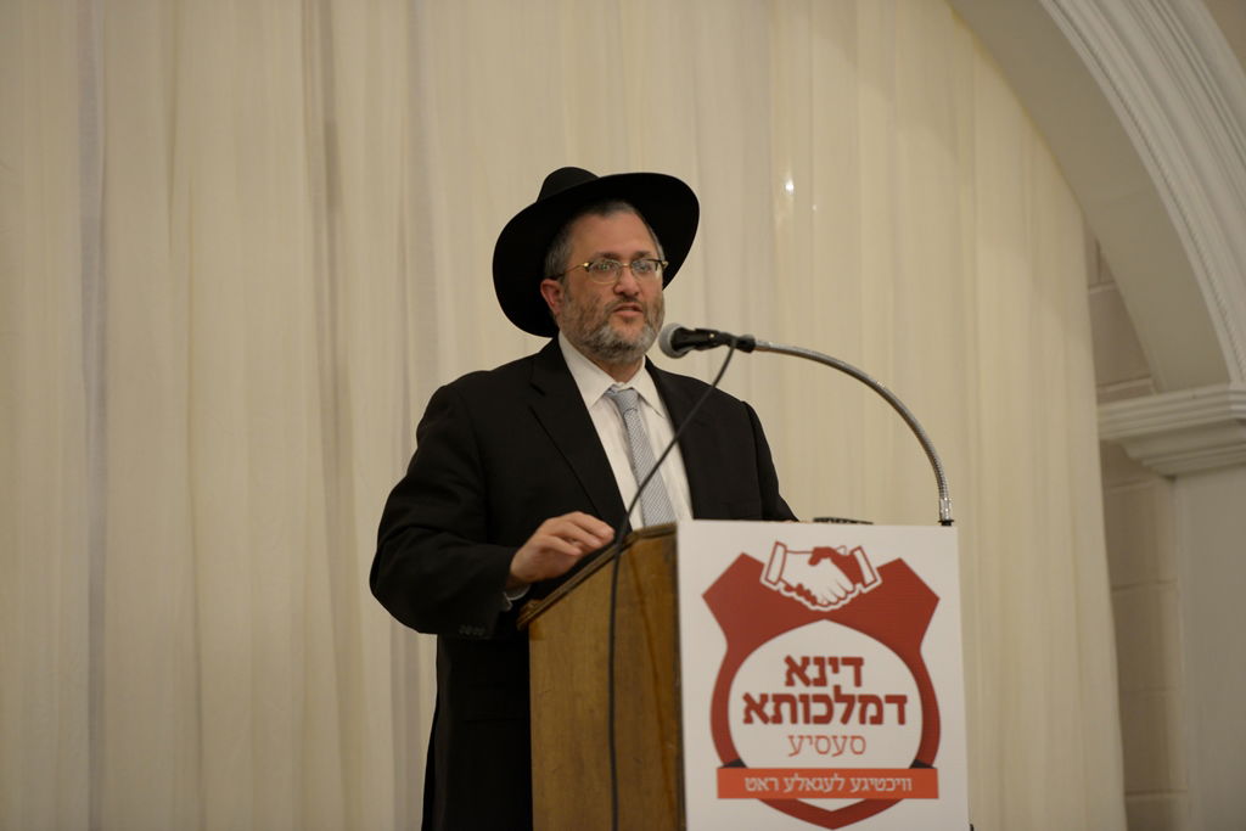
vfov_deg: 9.2
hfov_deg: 13.7
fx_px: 5192
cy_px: 416
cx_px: 623
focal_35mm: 150
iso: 1000
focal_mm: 150
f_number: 2.8
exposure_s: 1/125
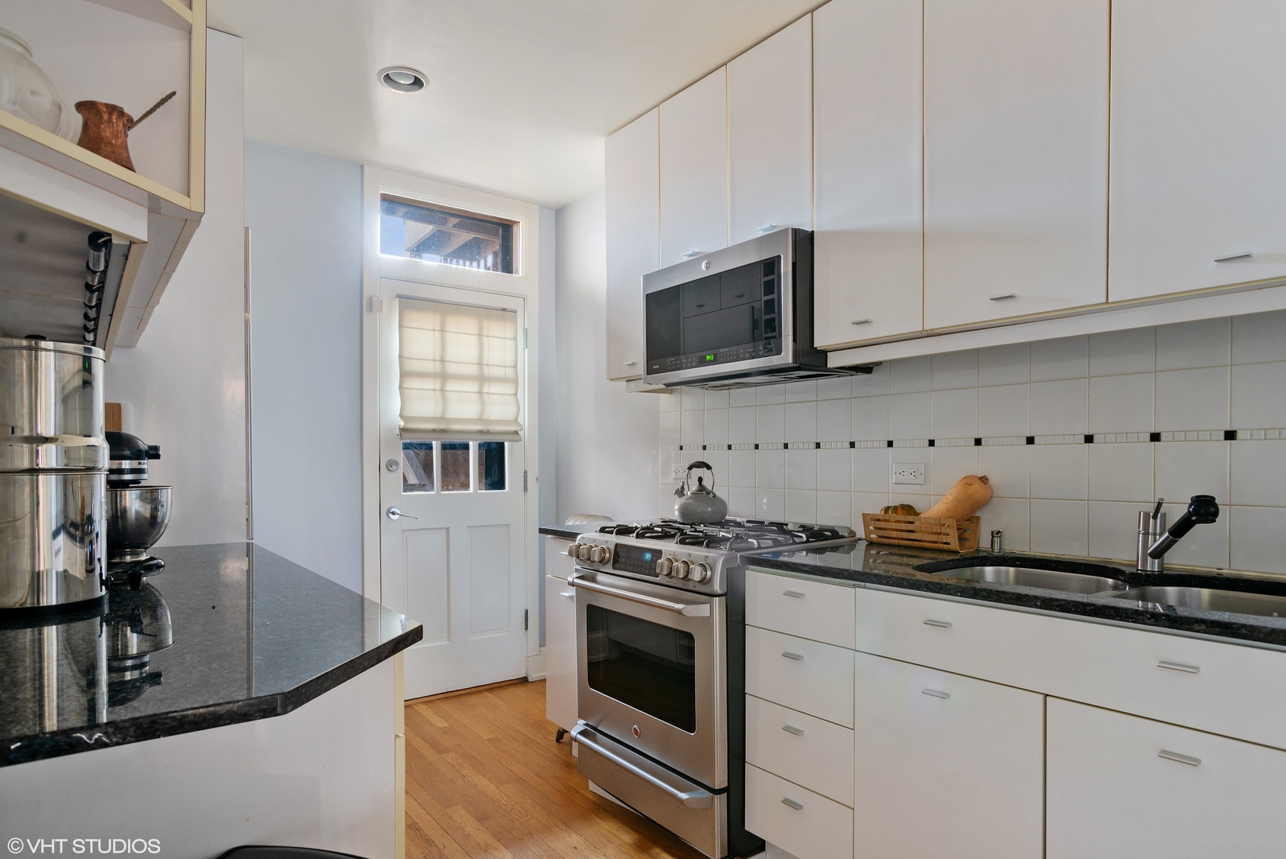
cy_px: 430
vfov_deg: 62.0
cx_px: 643
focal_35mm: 20
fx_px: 715
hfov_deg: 83.9
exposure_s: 2.5
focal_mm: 20
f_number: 8
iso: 500
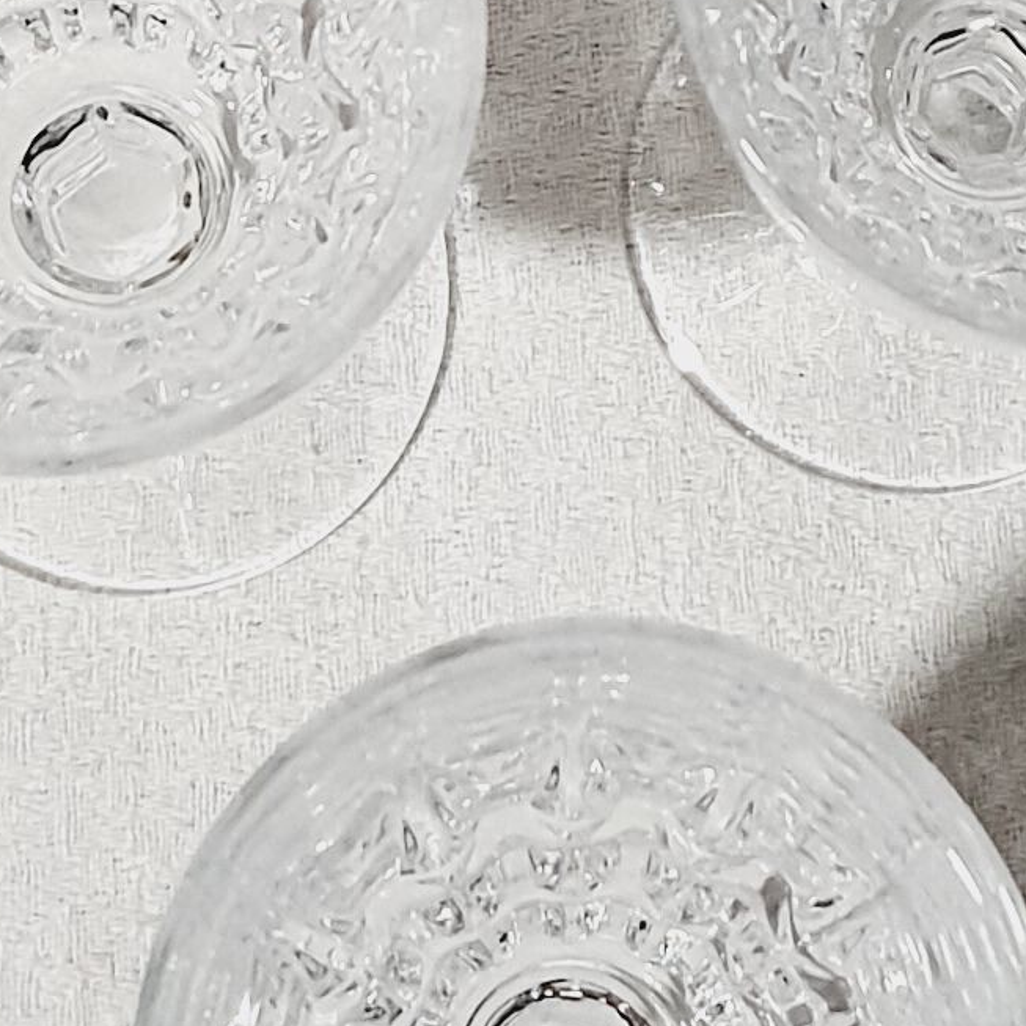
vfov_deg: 12.1
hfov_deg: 12.3
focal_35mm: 142
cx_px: 643
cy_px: -123
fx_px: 4762
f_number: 1.7
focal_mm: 4.32
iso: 320
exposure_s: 1/100
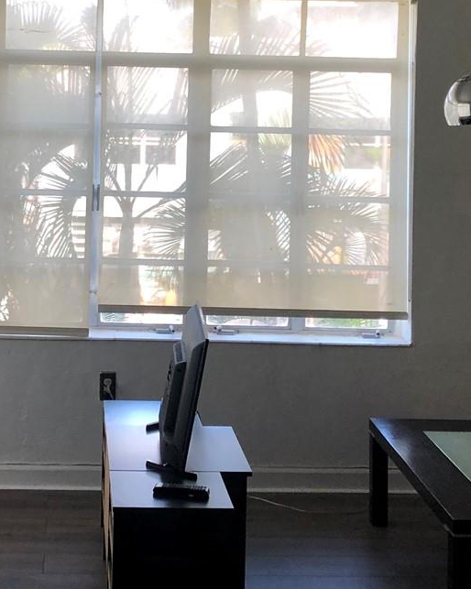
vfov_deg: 27.2
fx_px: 1185
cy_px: 93
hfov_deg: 22.2
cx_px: 107
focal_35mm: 68
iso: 25
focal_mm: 4
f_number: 1.8
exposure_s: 1/40
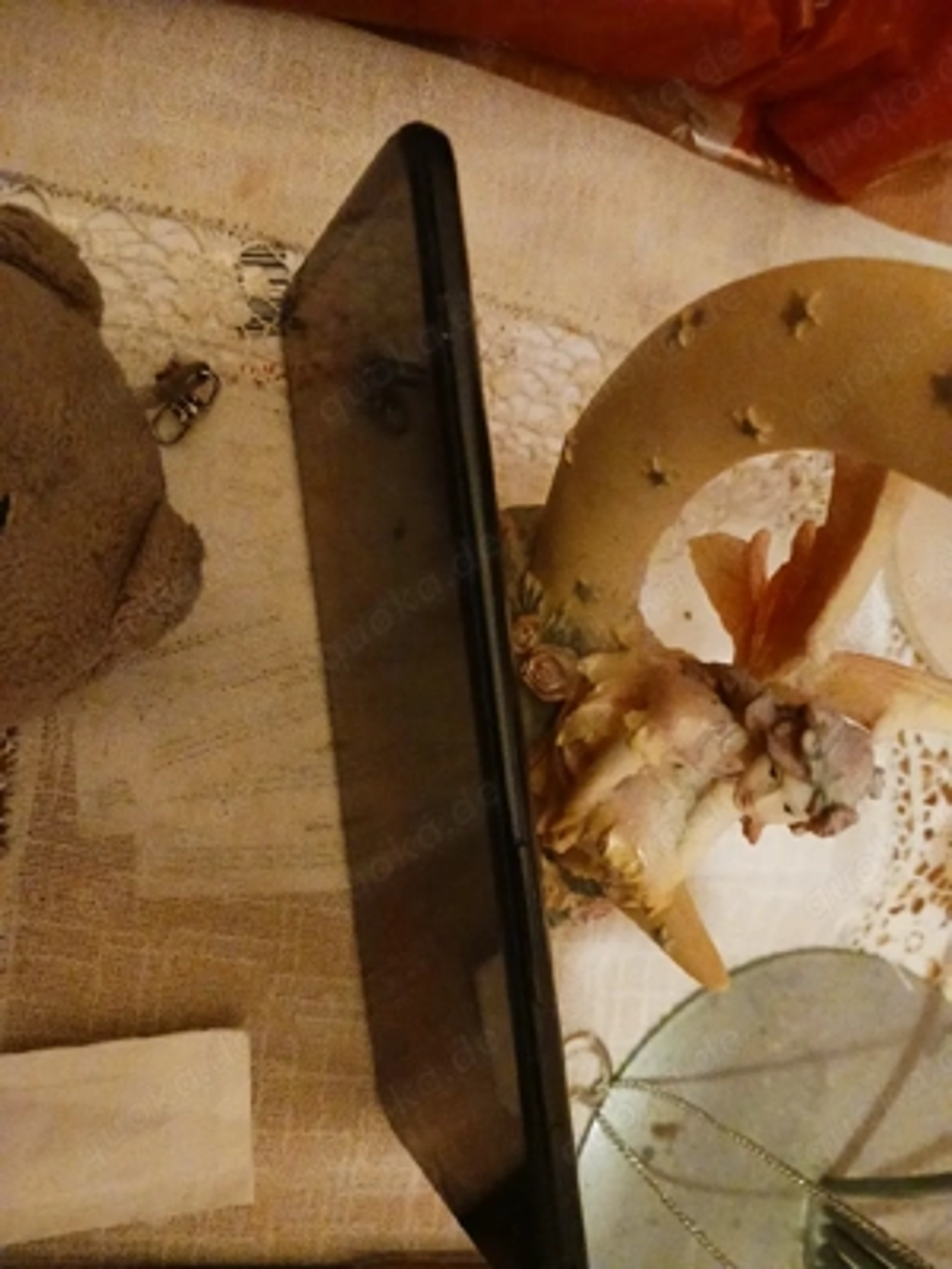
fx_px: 990
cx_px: 476
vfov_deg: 65.3
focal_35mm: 27
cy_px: 634
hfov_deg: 51.4
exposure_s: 1/16.7
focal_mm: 4
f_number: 1.8
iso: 3340
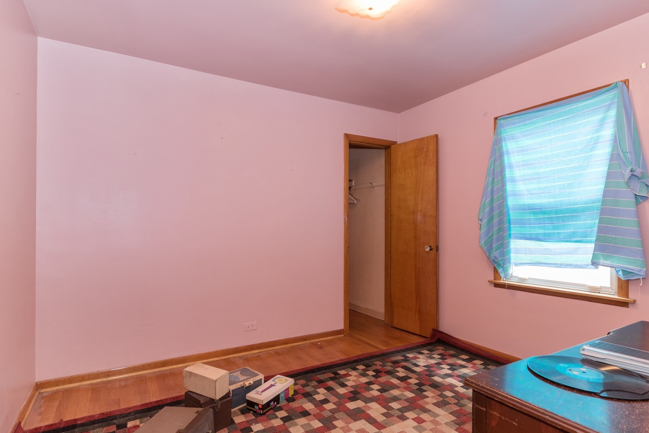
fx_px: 348
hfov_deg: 86.1
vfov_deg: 63.8
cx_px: 317
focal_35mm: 19
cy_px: 226
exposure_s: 1/3
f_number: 8
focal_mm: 11.5
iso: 200
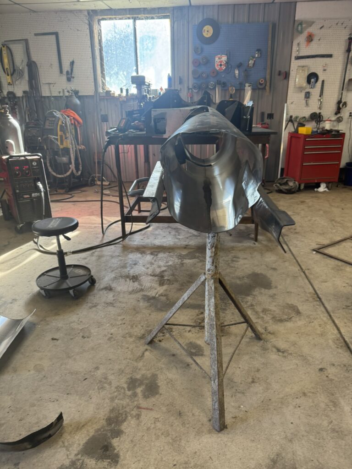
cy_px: 234
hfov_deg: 56.8
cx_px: 176
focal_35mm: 24
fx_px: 325
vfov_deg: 71.6
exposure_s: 1/120
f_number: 1.78
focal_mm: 6.76
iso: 125
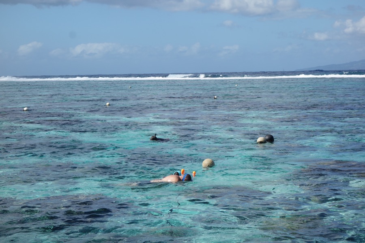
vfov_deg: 16.9
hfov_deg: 25.1
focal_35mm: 81
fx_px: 821
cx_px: 182
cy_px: 122
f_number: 5.6
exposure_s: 1/500
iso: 125
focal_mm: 30.14
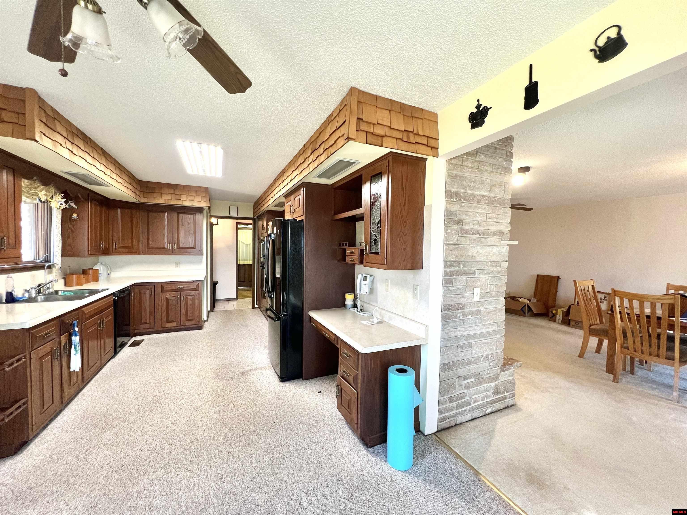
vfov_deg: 89.9
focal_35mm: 13
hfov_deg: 106.2
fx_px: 258
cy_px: 258
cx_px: 344
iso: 125
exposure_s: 1/60
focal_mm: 1.57
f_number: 1.8
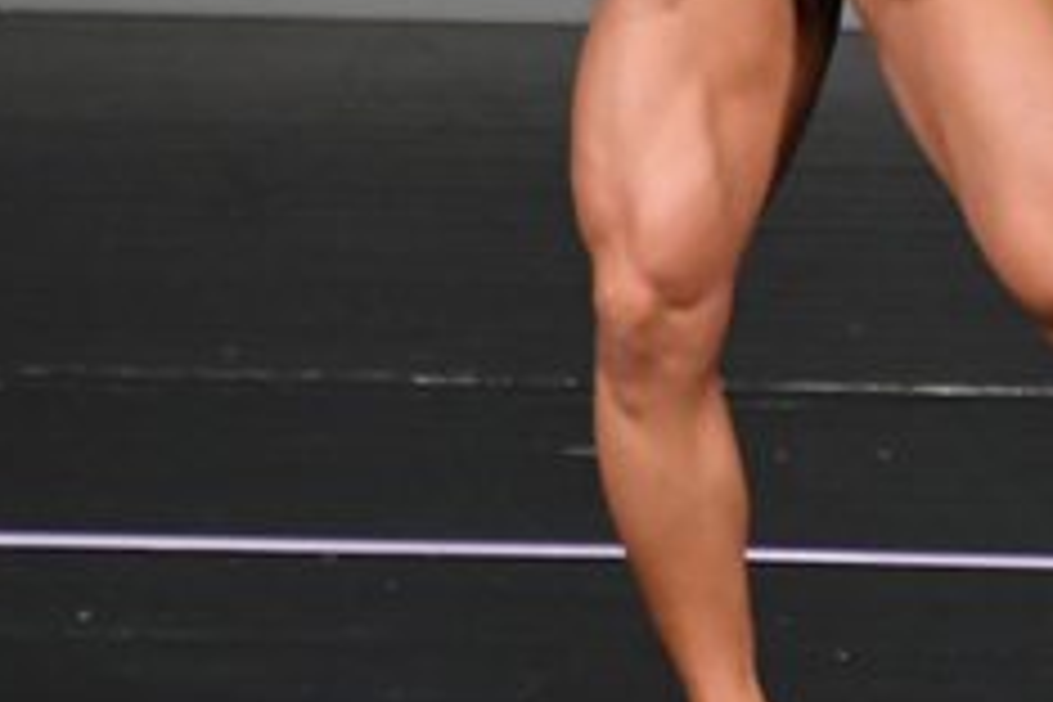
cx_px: 1253
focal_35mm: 1489
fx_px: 43550
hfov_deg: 1.4
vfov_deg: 0.9
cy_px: -99
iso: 4000
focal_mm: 300
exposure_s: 1/400
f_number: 5.6
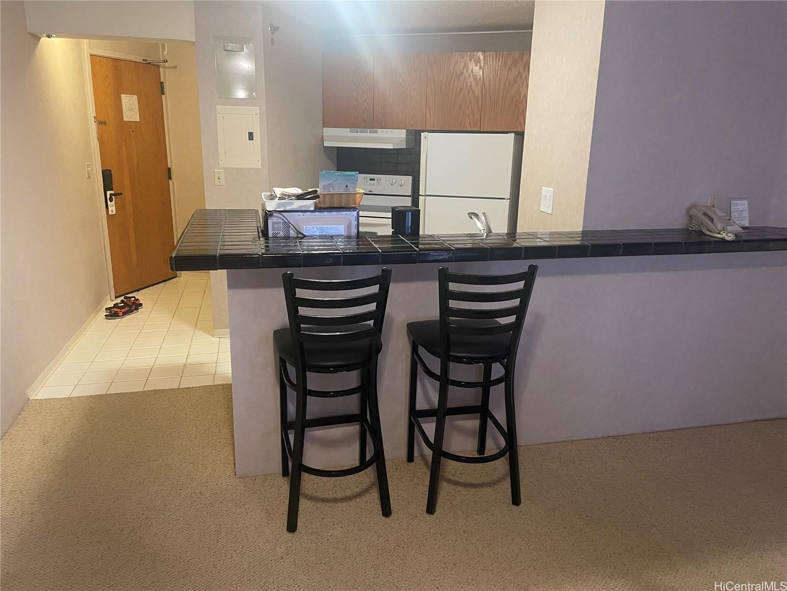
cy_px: 296
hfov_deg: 67.3
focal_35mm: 26
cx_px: 394
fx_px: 591
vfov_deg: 53.1
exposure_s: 1/60
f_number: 1.6
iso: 500
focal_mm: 4.2
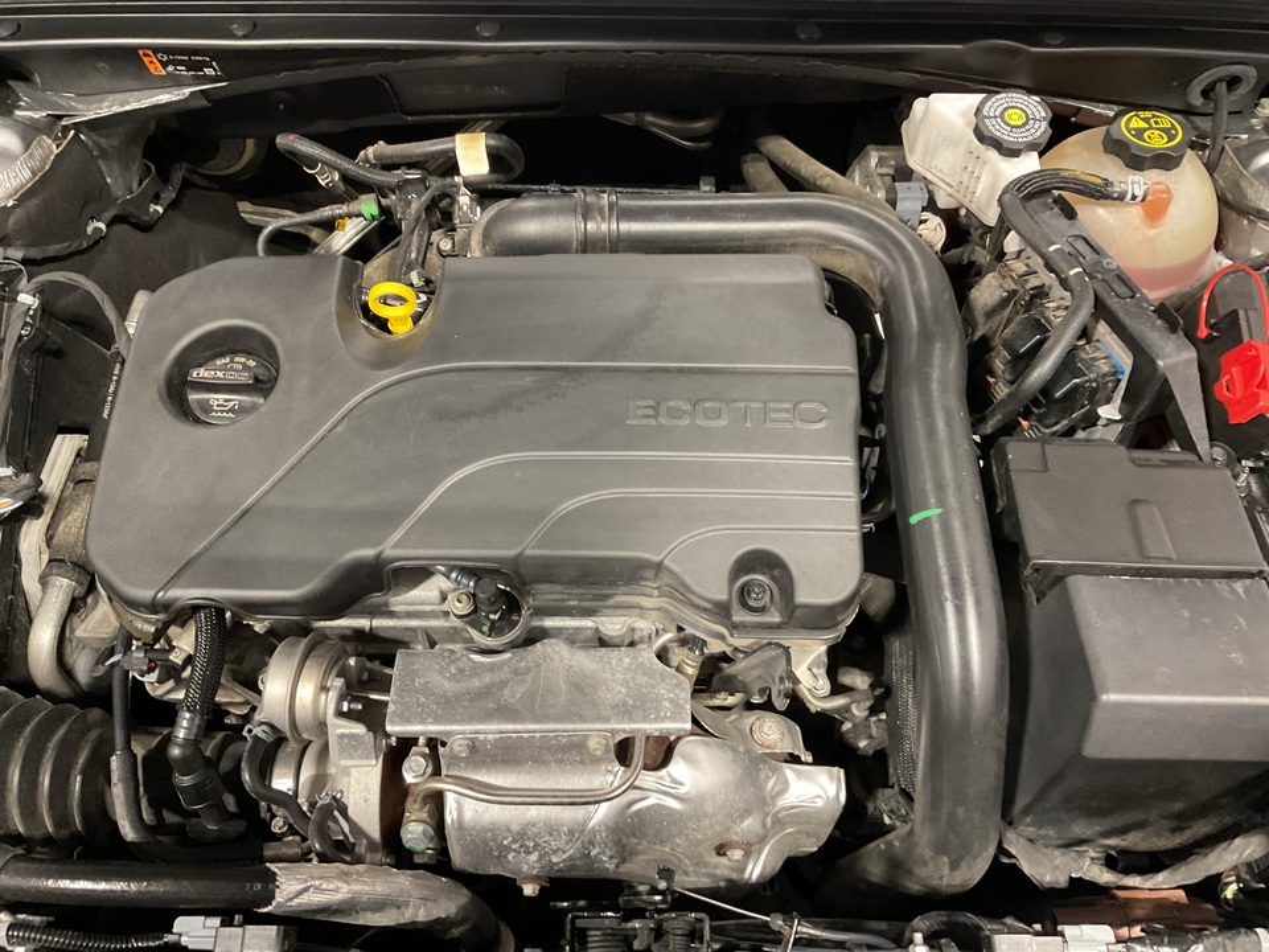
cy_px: 476
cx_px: 634
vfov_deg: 48.2
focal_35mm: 29
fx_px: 1063
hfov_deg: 61.7
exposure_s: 1/40
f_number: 1.8
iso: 250
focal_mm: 3
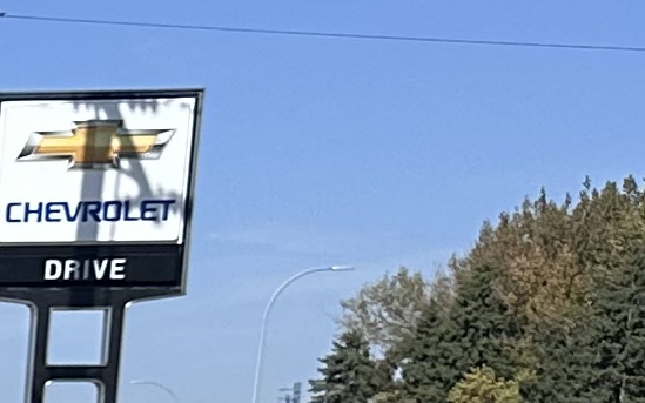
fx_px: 3287
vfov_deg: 6.5
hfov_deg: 8.8
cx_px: -1400
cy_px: 1164
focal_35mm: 187
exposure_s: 1/5525
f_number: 1.78
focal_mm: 6.86
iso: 80
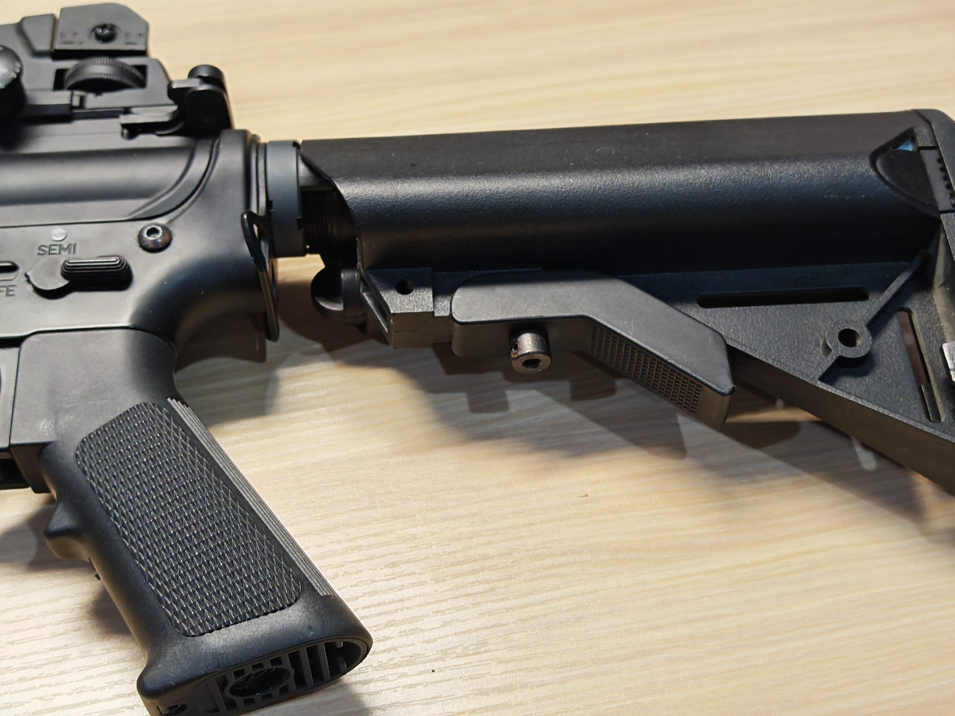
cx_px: 478
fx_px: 1324
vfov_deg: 30.3
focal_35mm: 48
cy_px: 358
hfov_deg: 39.7
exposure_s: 1/100
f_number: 2
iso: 160
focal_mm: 6.83
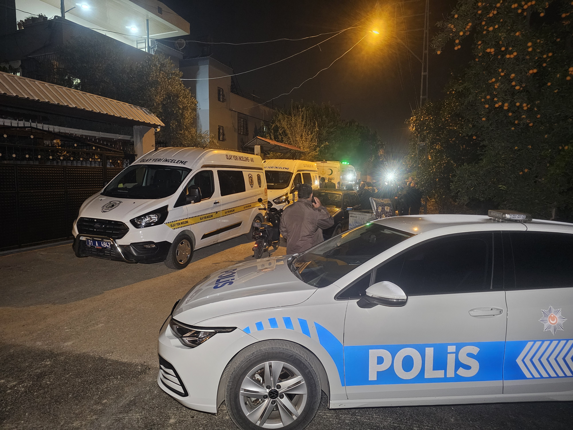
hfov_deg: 73.9
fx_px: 381
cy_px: 215
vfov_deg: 58.9
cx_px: 286
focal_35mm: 23
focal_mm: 6.3
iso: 640
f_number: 1.7
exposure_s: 1/25
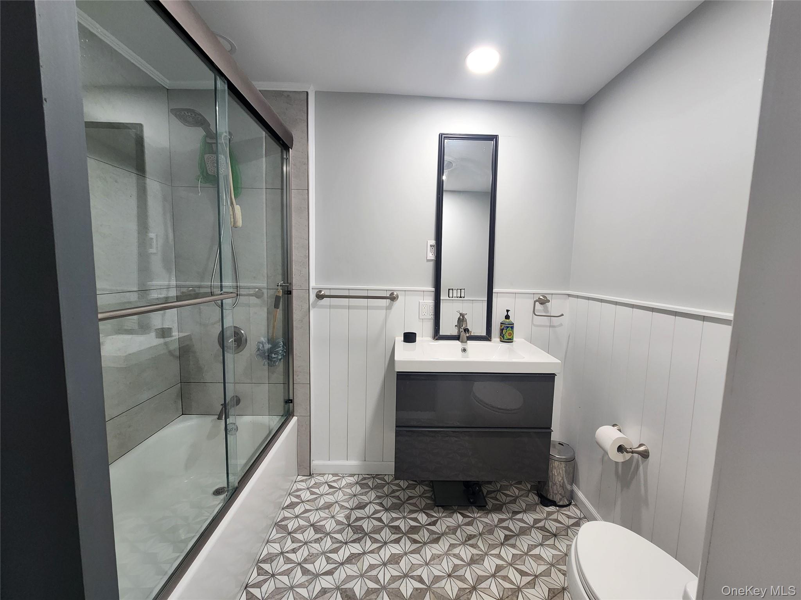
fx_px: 301
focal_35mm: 13
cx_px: 400
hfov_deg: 106.2
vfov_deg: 89.9
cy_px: 300
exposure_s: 1/60
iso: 250
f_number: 2.2
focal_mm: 2.2
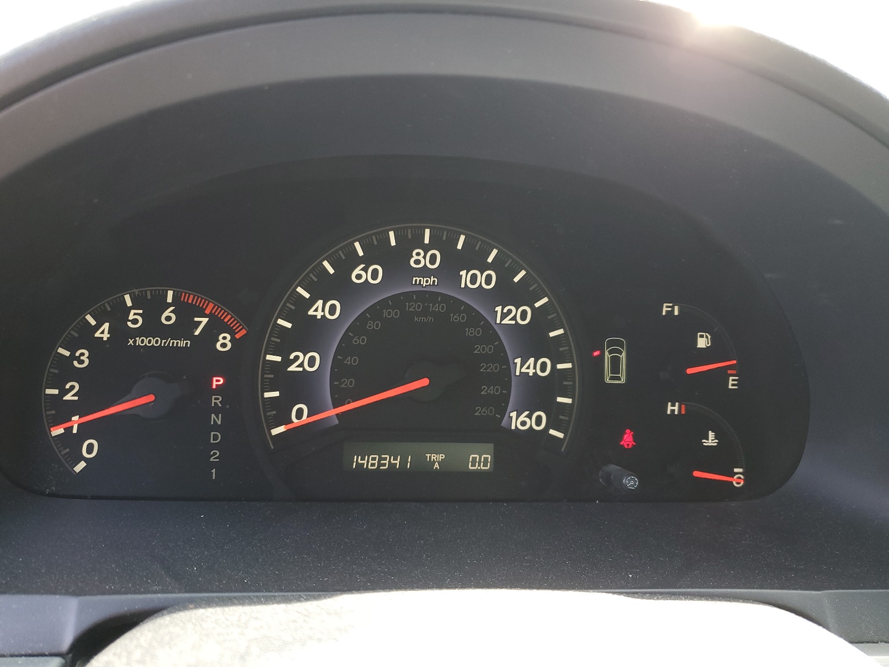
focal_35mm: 26
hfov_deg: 67.3
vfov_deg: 53.1
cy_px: 334
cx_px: 444
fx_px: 668
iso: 65
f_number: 1.5
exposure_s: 1/120
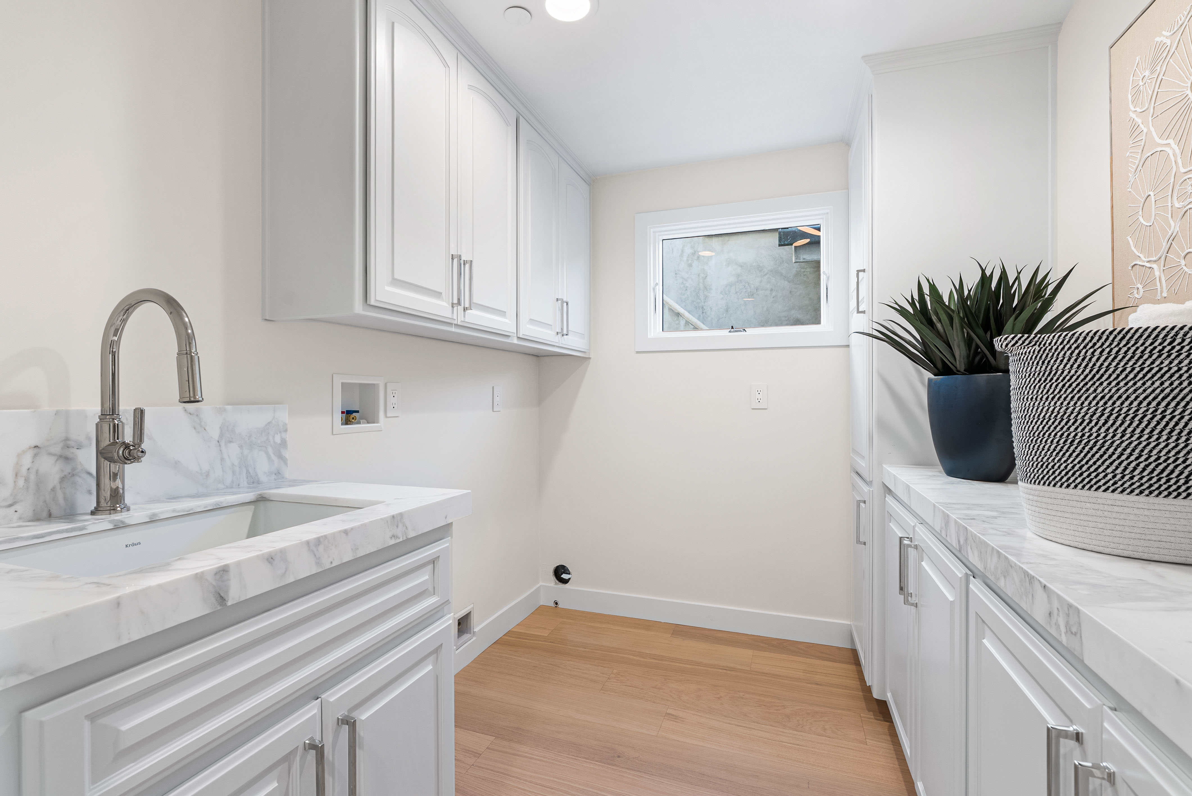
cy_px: 398
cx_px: 596
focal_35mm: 16
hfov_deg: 96.7
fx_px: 530
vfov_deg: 73.8
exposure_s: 1/2
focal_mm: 16
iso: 100
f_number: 8
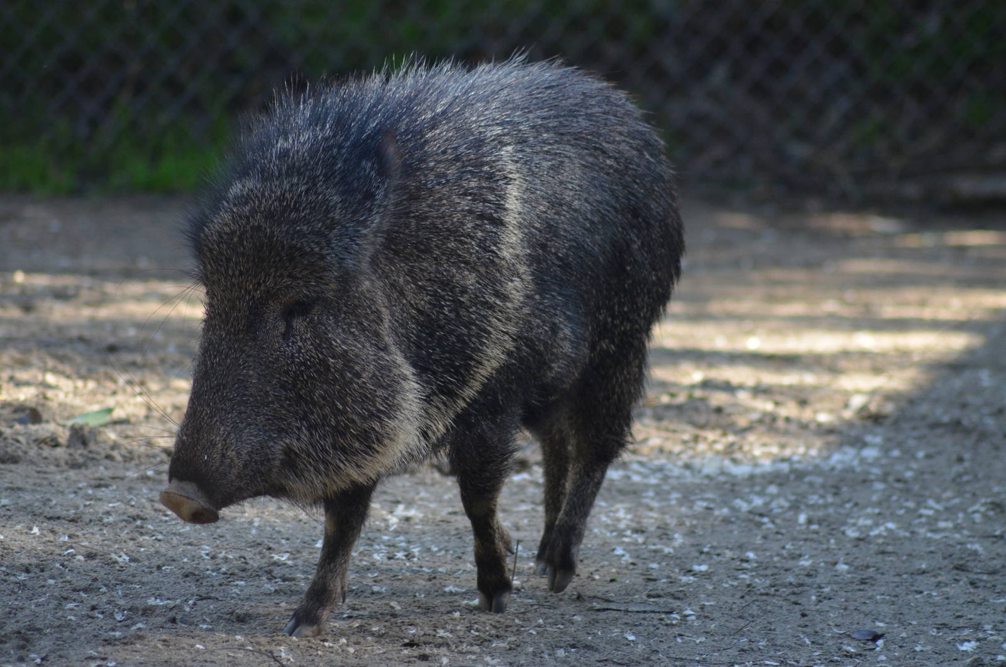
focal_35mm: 345
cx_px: 503
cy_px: 334
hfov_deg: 6.0
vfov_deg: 4.0
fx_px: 9622
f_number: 5
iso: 800
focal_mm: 230
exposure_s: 1/500
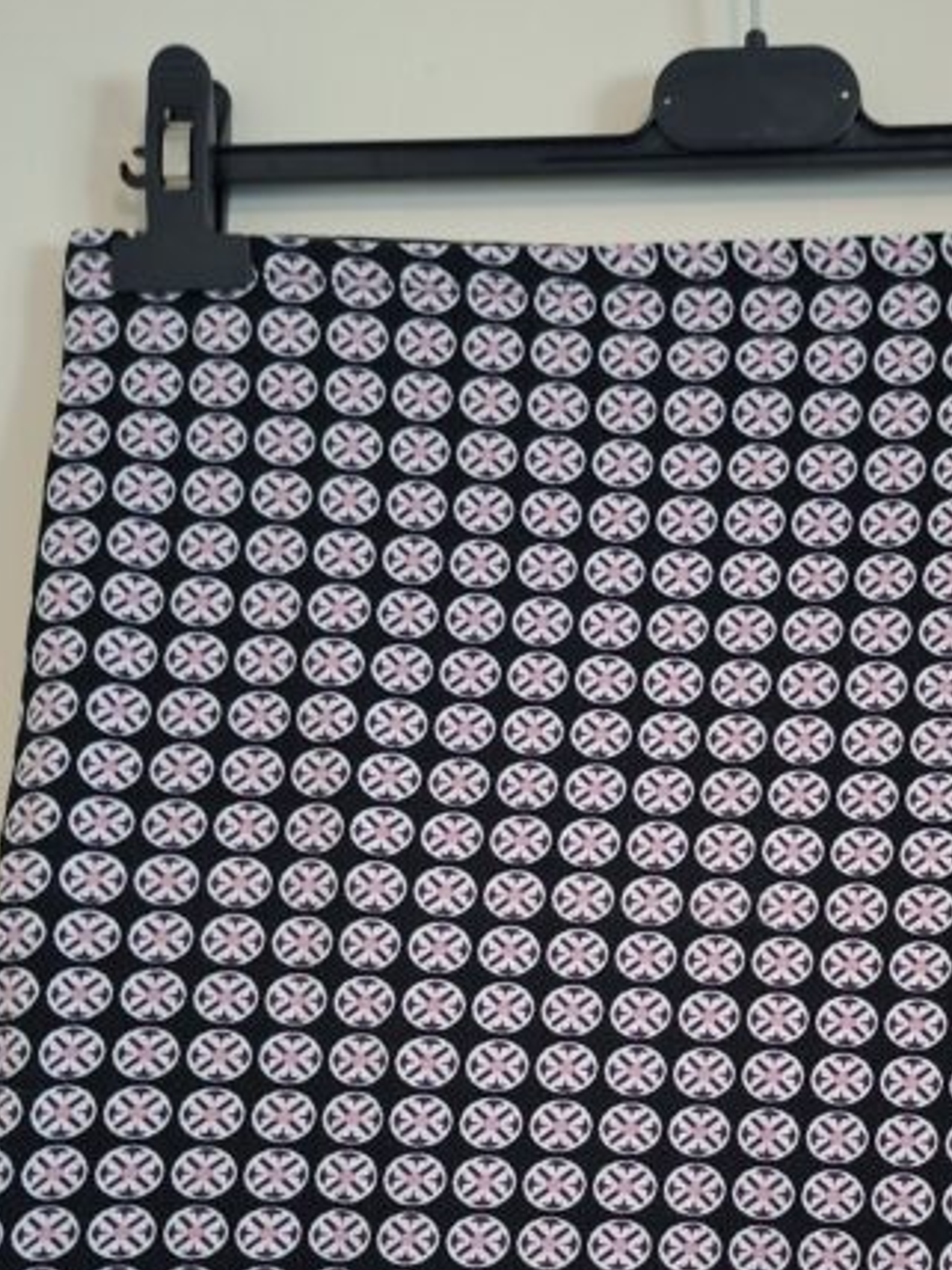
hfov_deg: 32.6
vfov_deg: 43.0
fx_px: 1577
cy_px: 887
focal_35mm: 43
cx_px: 771
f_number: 1.8
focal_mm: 5.54
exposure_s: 1/24
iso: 640
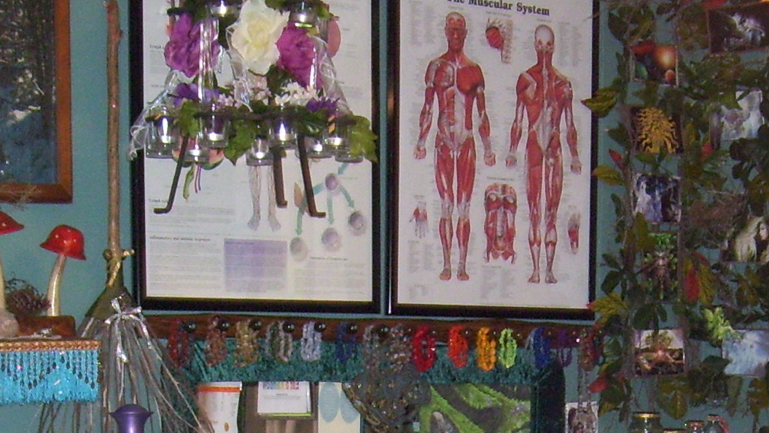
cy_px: 743
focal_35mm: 106
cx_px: 356
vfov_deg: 10.8
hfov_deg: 20.2
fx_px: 2162
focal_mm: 6
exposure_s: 1/60
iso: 200
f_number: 2.7
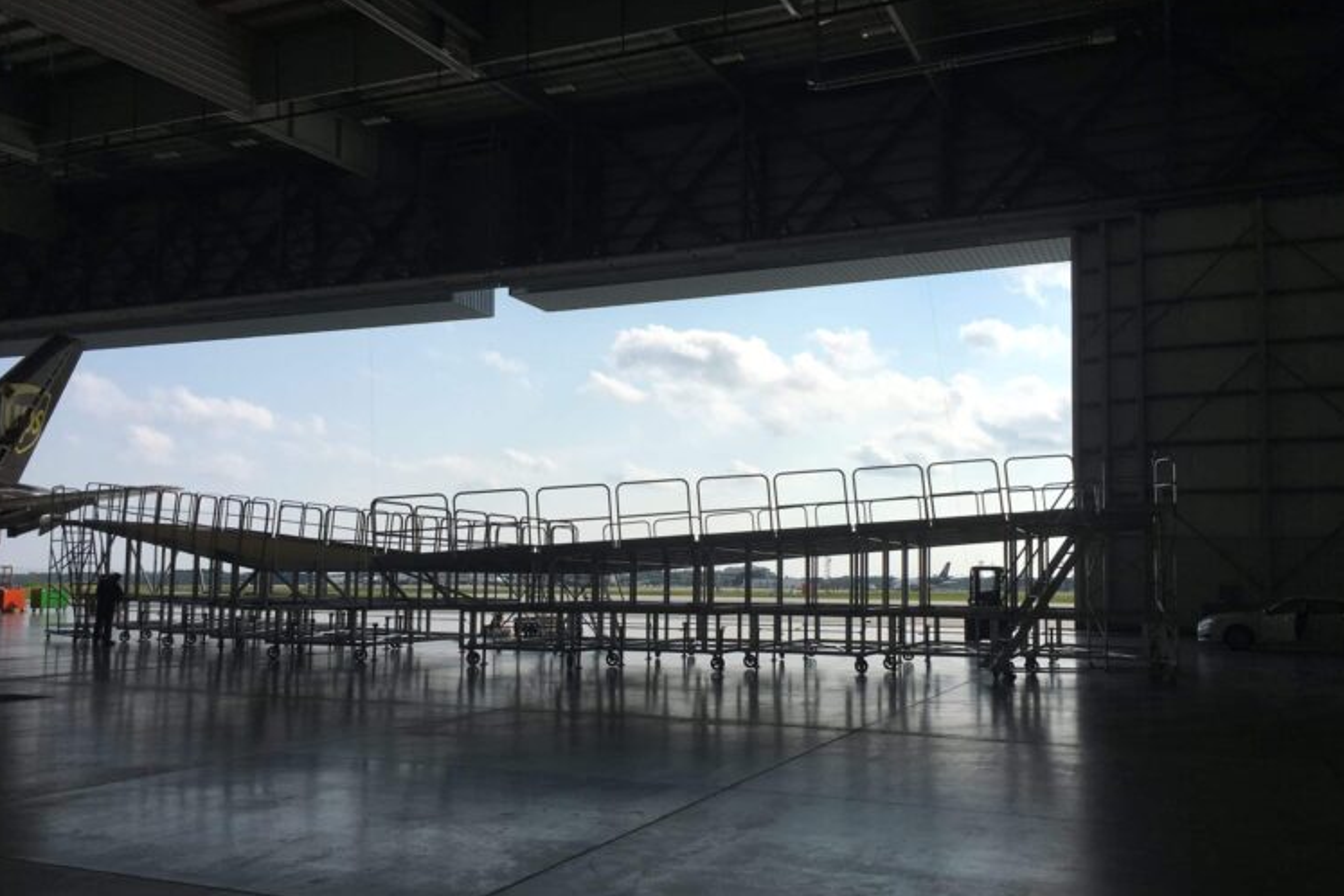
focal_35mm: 31
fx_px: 1157
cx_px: 673
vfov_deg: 42.3
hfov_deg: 60.3
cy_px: 497
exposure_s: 1/3497
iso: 25
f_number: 2.2
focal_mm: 4.15
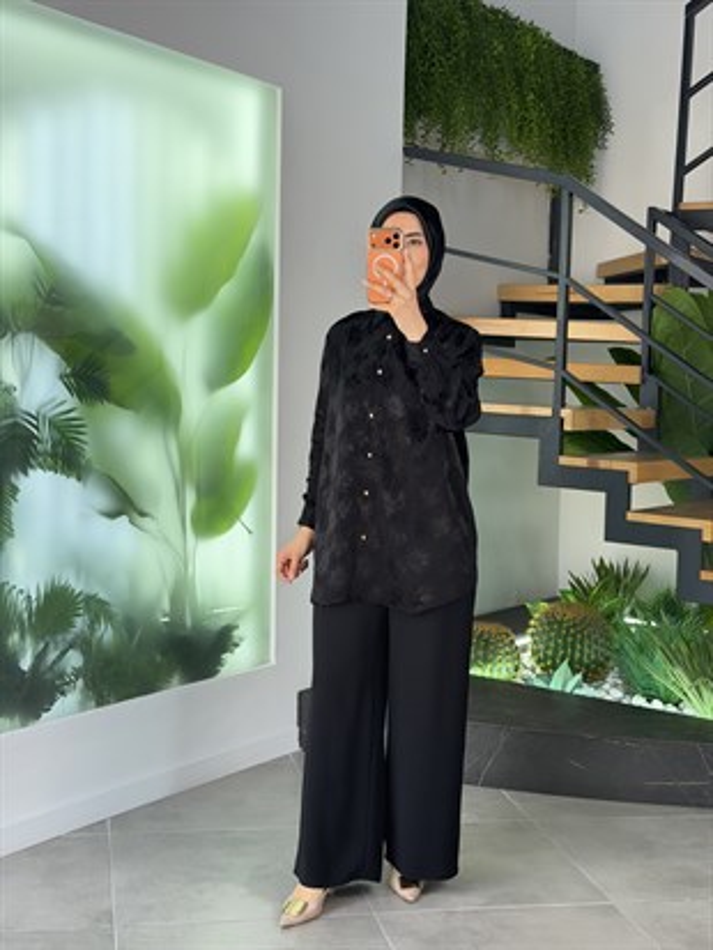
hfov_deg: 30.3
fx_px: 1318
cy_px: 475
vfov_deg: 39.6
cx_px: 356
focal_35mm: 48
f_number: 1.78
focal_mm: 6.76
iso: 100
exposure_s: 1/194
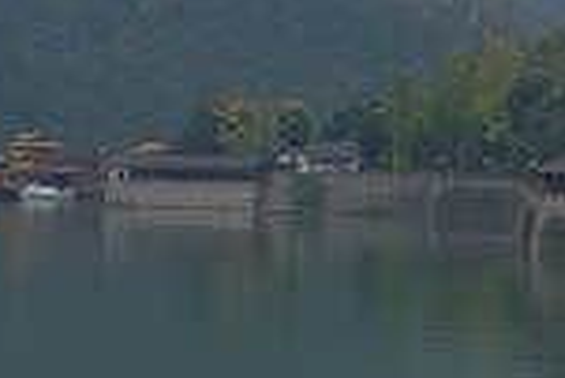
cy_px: -387
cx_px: 1261
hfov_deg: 8.1
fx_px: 3739
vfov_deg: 5.7
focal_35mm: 238
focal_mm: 16.59
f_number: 5.6
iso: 125
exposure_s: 1/160
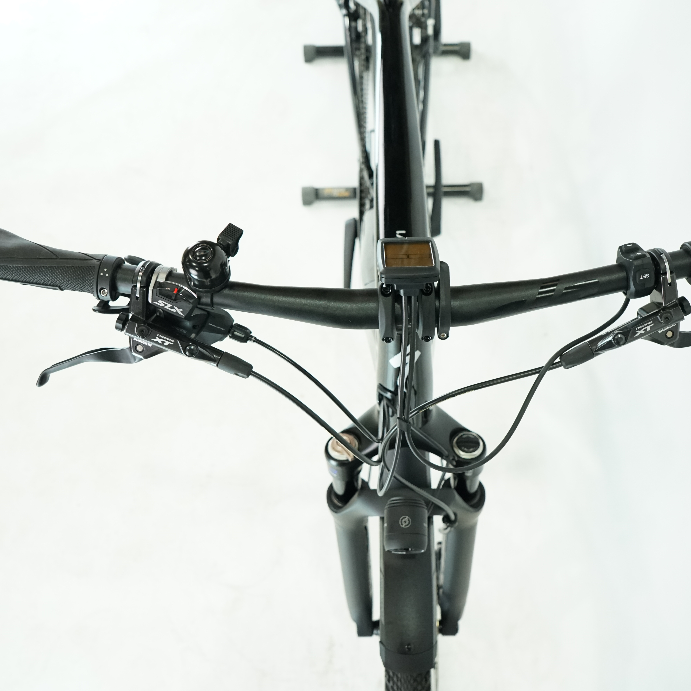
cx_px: 401
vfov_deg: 46.0
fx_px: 813
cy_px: 348
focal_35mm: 36
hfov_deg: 45.9
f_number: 5.6
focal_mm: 28
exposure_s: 1/200
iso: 2500
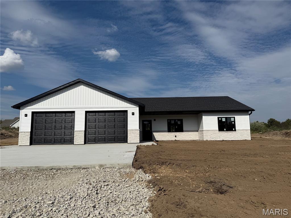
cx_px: 146
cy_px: 109
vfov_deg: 56.8
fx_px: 202
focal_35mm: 24
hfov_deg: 71.6
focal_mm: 6.76
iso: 80
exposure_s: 1/14286
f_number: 1.78
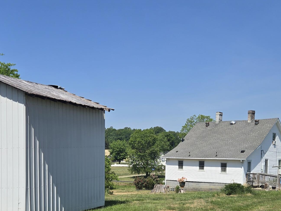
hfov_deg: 36.2
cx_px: 152
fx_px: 430
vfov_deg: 26.8
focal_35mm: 53
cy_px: 181
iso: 25
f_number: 1.8
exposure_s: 1/2730
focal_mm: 5.4
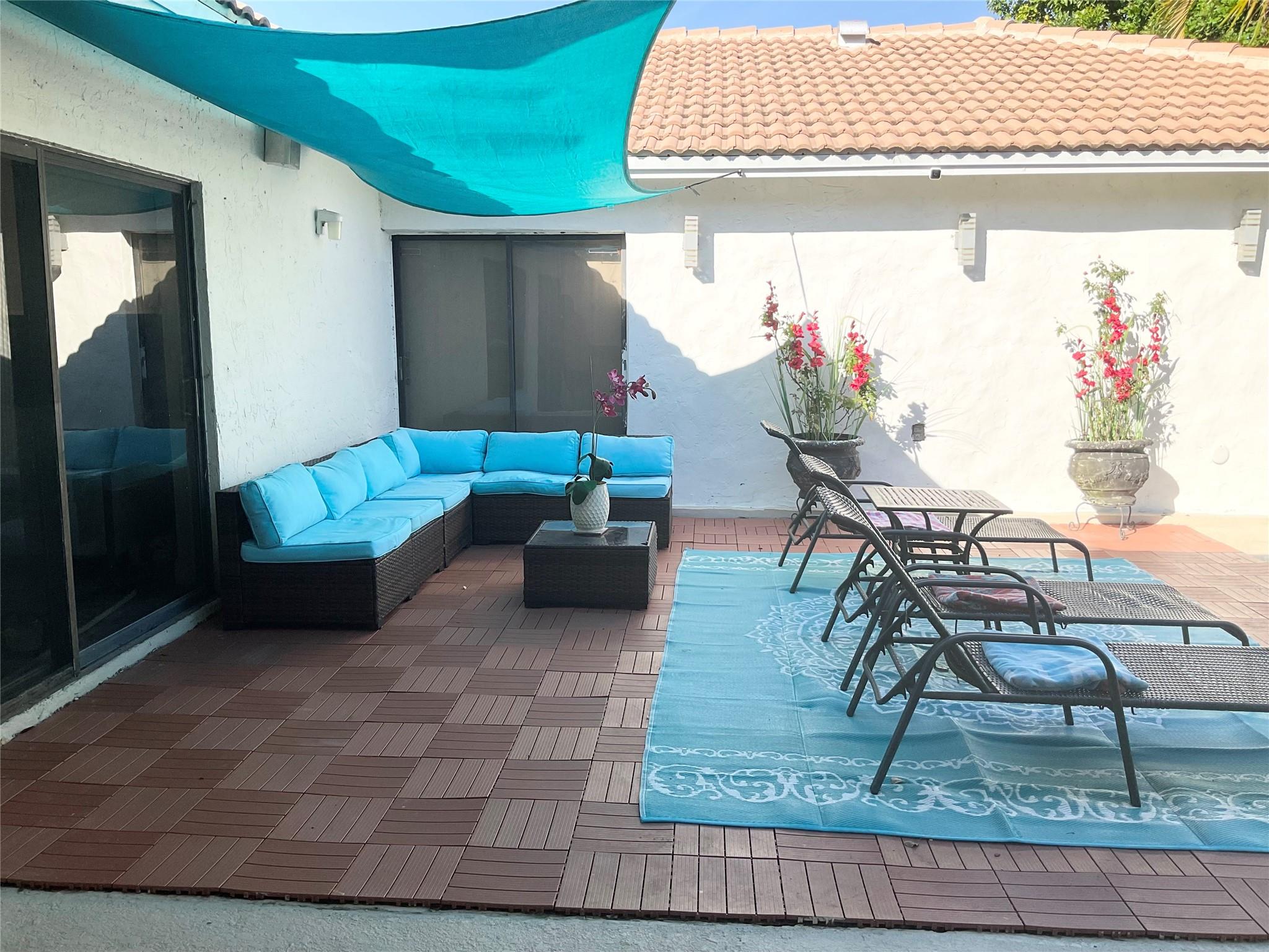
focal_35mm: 29
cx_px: 634
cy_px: 476
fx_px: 1063
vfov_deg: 48.2
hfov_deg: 61.7
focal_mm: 3
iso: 16
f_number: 1.8
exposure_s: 1/1121
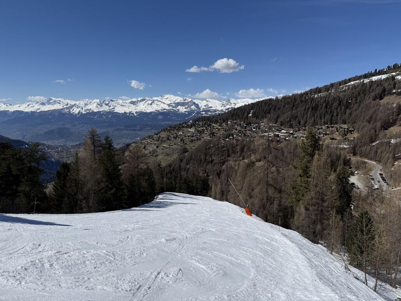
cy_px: 150
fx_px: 278
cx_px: 200
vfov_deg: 56.8
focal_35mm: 24
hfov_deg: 71.6
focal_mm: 6.76
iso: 80
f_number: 1.78
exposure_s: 1/14286
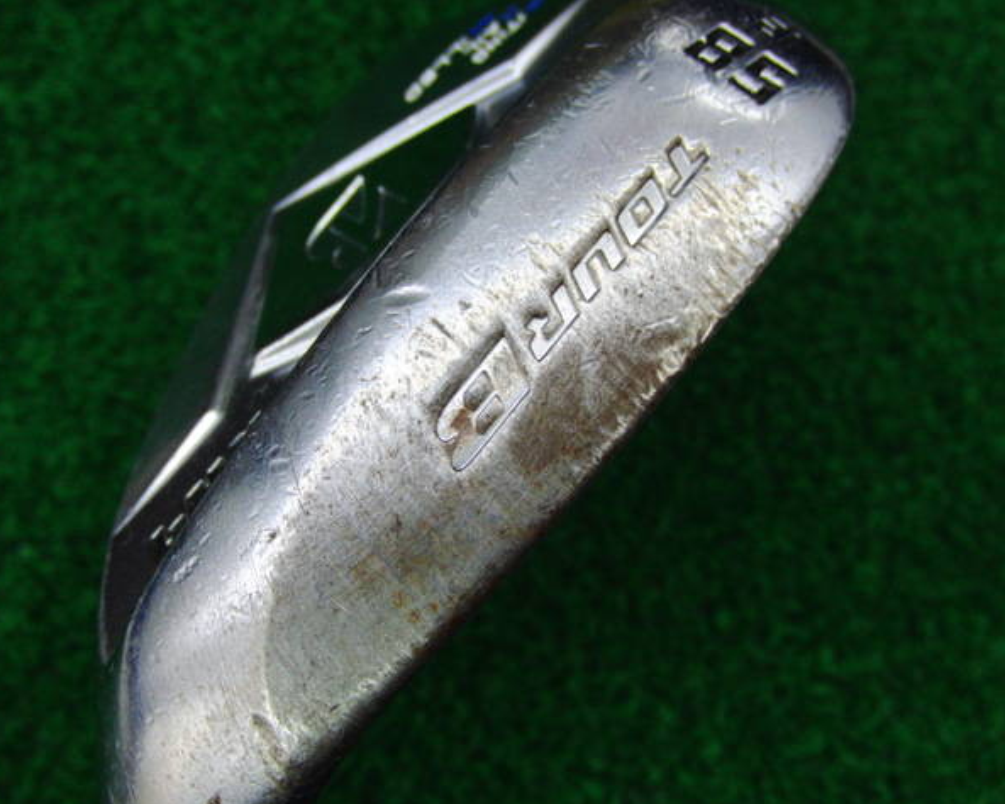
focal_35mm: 39
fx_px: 1160
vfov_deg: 38.2
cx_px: 520
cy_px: 405
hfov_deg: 46.8
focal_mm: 6.42
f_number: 3.6
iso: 320
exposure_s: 1/80
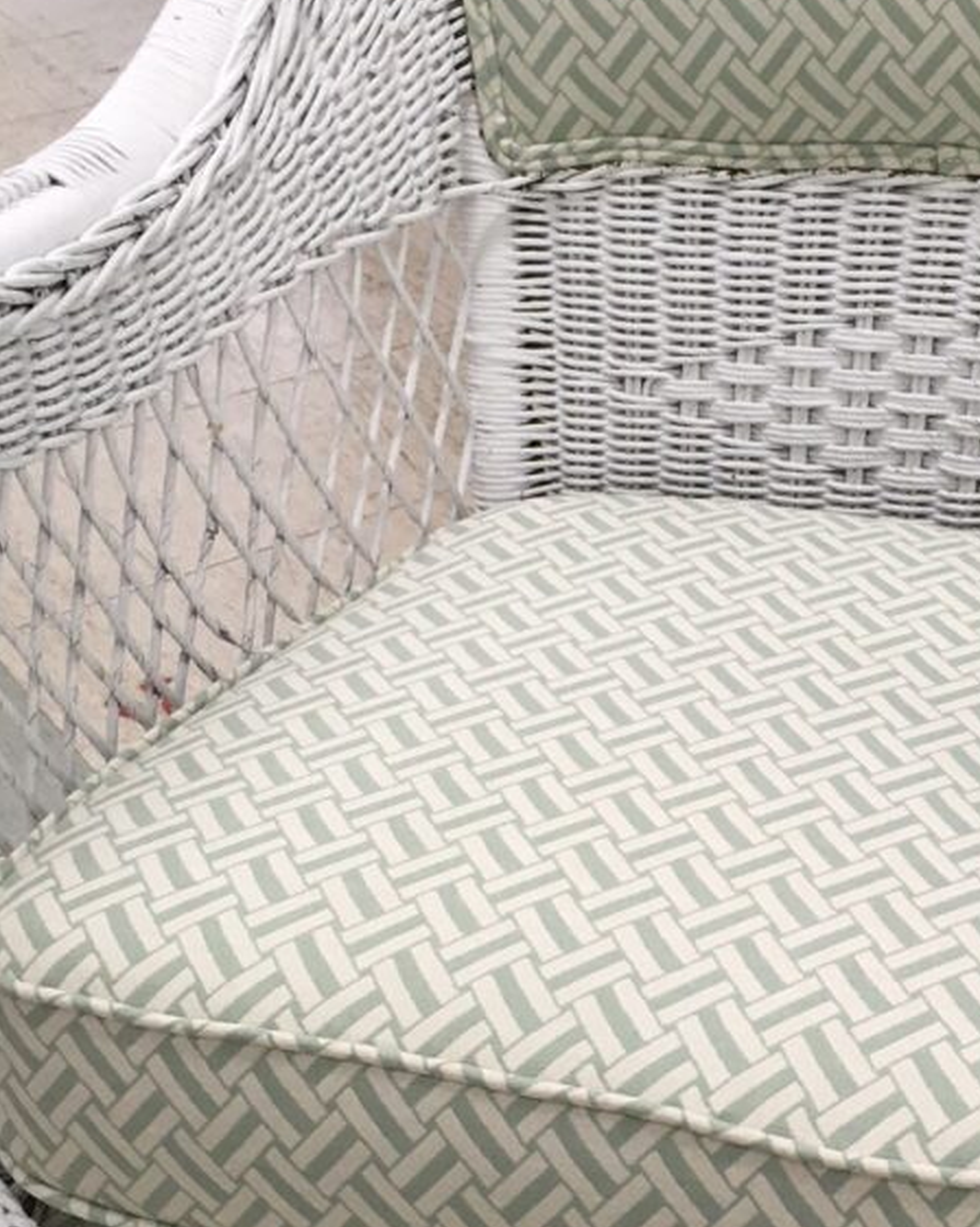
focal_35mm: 66
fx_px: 2395
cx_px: 752
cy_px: 837
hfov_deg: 22.9
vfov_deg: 28.5
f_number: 2.2
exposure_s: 1/30
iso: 32
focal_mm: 4.15
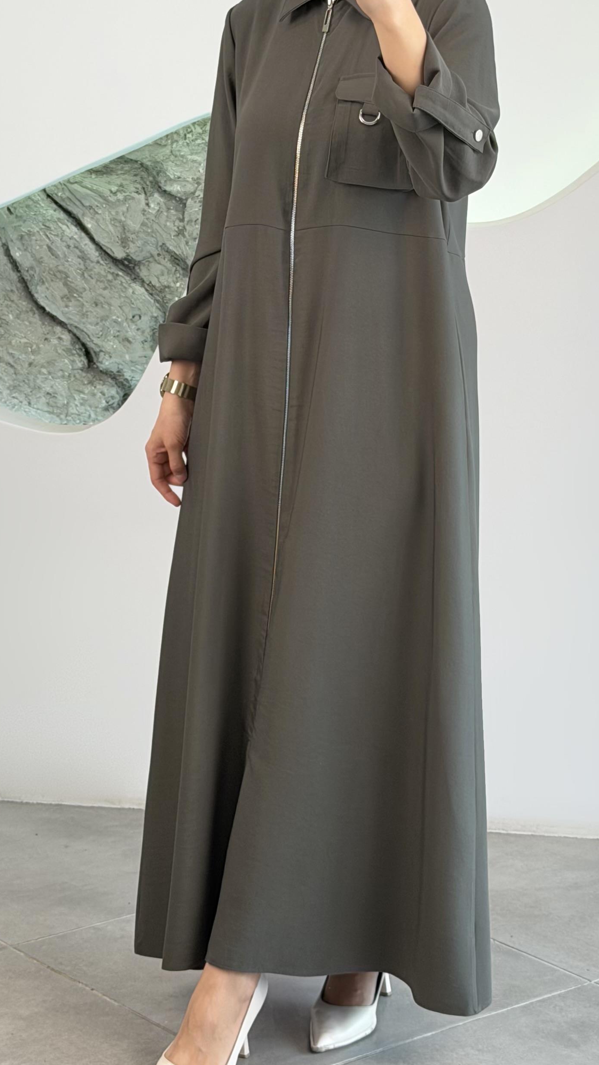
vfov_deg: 24.8
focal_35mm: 85
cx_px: 334
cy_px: 279
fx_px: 2401
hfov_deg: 14.2
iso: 50
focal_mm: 6.76
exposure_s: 1/121
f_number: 1.78
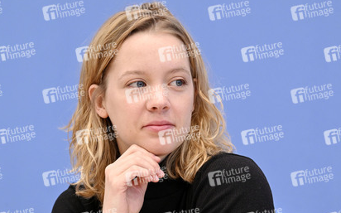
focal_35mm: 184
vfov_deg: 7.1
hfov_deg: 11.4
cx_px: 158
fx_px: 1709
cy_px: 114
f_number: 7.1
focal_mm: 165
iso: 5000
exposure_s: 1/400
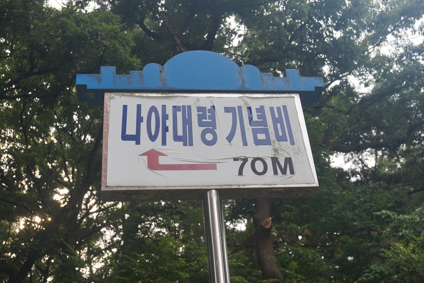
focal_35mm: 48
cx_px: 212
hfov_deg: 41.1
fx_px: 565
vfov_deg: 28.1
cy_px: 142
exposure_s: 1/80
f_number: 7.1
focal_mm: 32
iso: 100
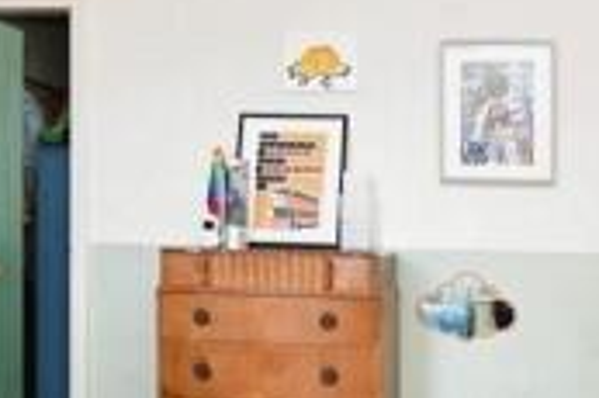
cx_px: 438
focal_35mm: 53
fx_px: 881
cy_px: 234
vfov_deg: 25.4
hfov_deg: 36.8
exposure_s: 1/60
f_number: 4
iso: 200
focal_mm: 14
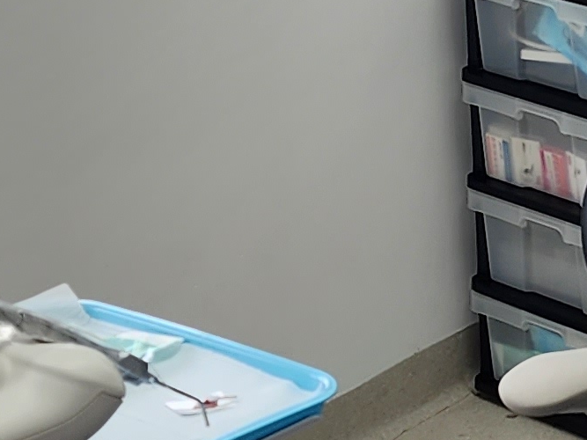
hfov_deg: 13.9
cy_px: 132
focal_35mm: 138
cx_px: 708
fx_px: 2340
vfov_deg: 10.7
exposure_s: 1/180
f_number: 1.8
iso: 50
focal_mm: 6.4
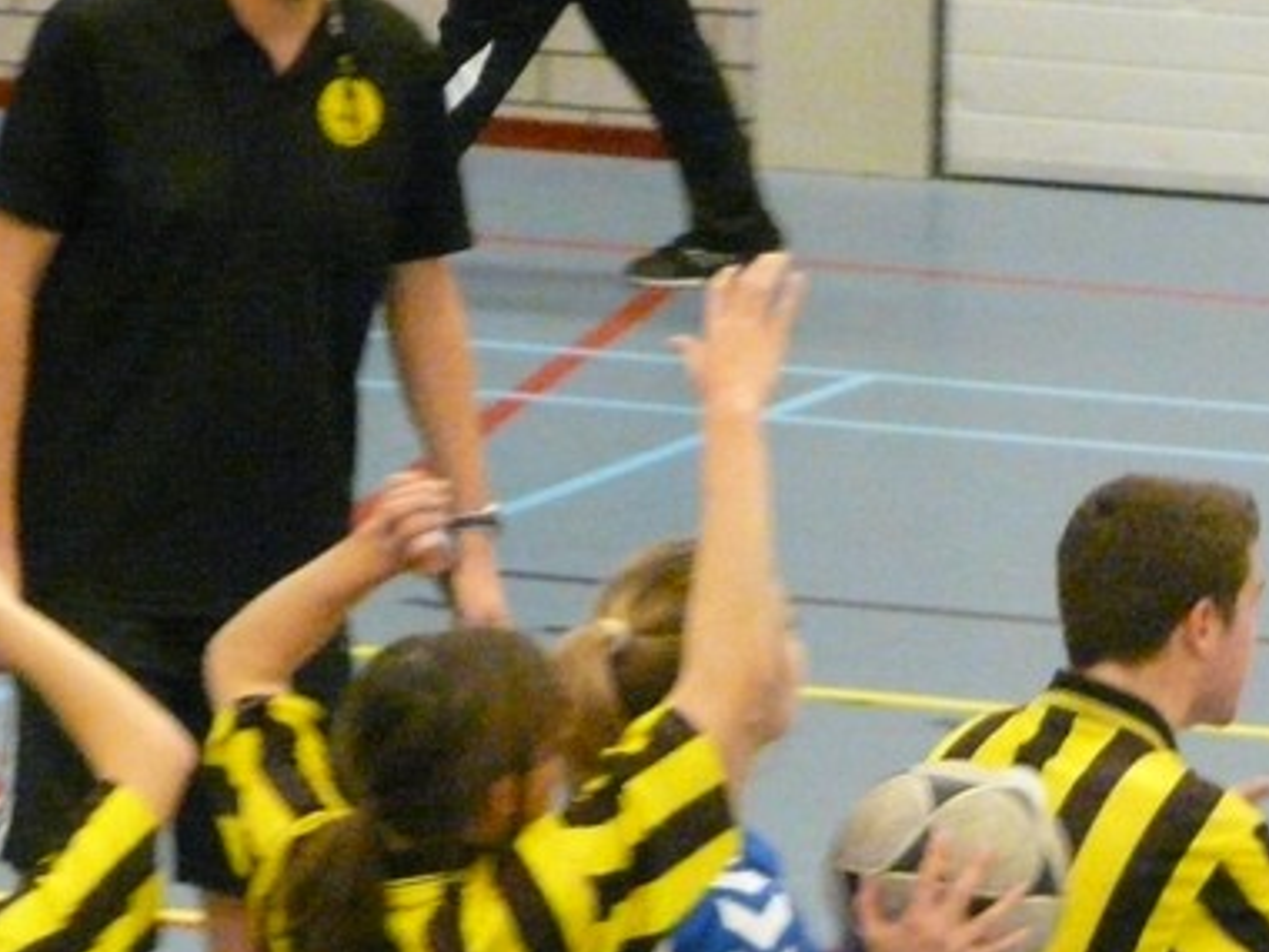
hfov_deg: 4.0
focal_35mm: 493
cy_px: 1226
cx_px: 865
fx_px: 18073
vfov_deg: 3.0
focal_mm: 30
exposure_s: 1/50
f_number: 3.6
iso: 1000
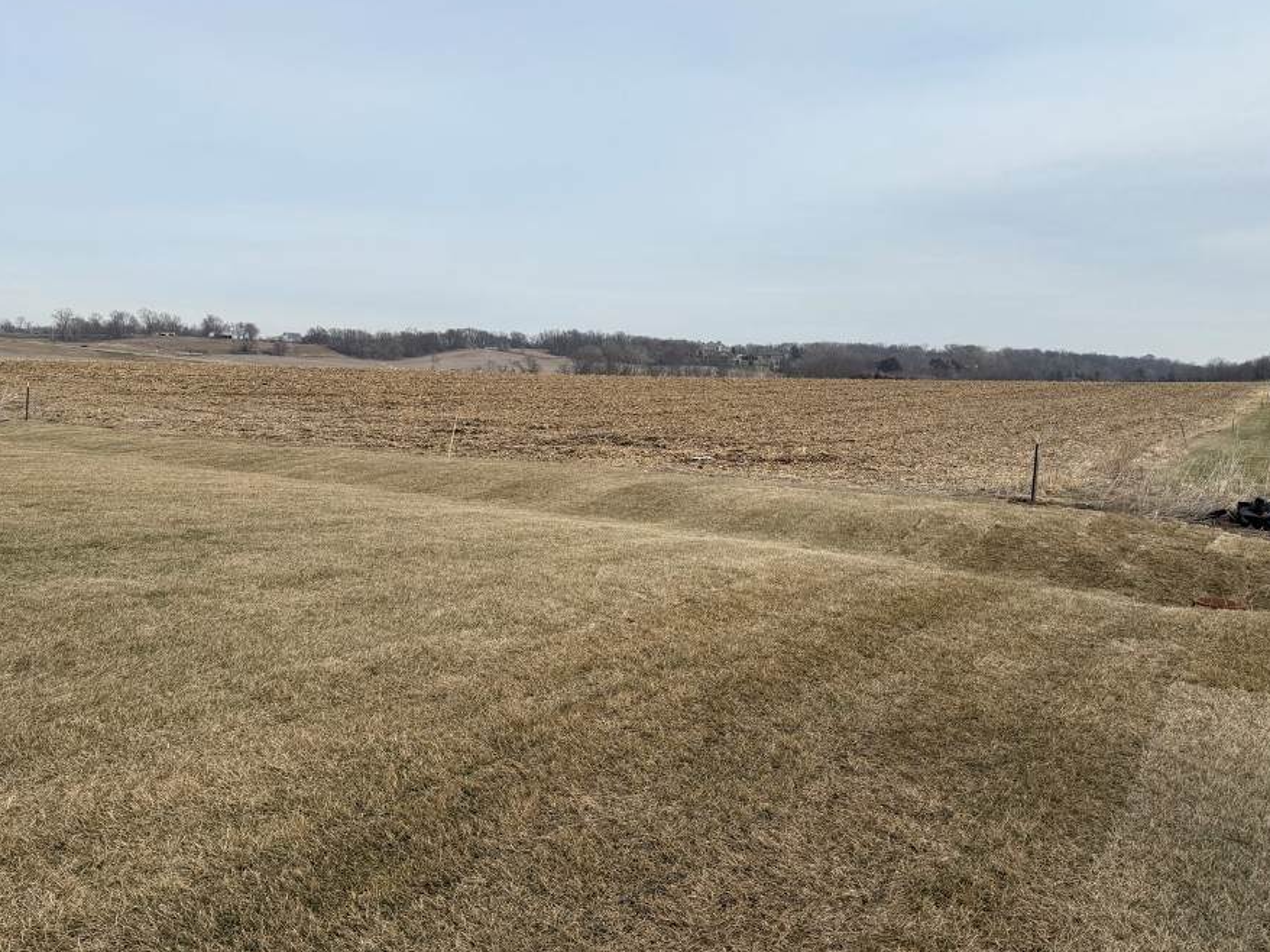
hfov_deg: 63.5
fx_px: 1027
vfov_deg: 49.7
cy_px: 495
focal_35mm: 28
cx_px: 642
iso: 80
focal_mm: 6.76
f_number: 1.78
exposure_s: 1/4405
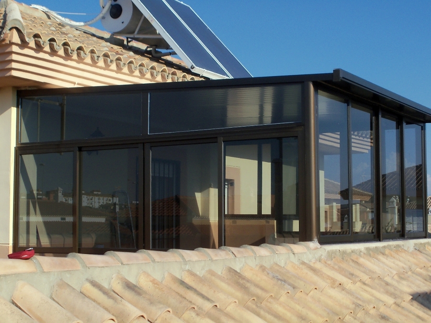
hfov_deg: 30.7
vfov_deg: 23.3
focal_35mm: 63
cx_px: 216
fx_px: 784
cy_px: 162
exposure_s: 1/640
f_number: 4.7
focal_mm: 11.2
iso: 100
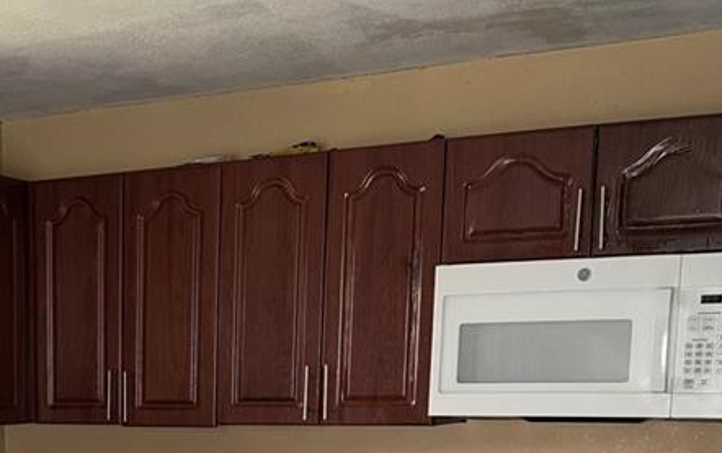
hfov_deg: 28.1
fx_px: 1359
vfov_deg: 17.7
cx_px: 16
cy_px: 584
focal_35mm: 69
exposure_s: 1/60
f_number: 1.78
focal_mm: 6.76
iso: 500
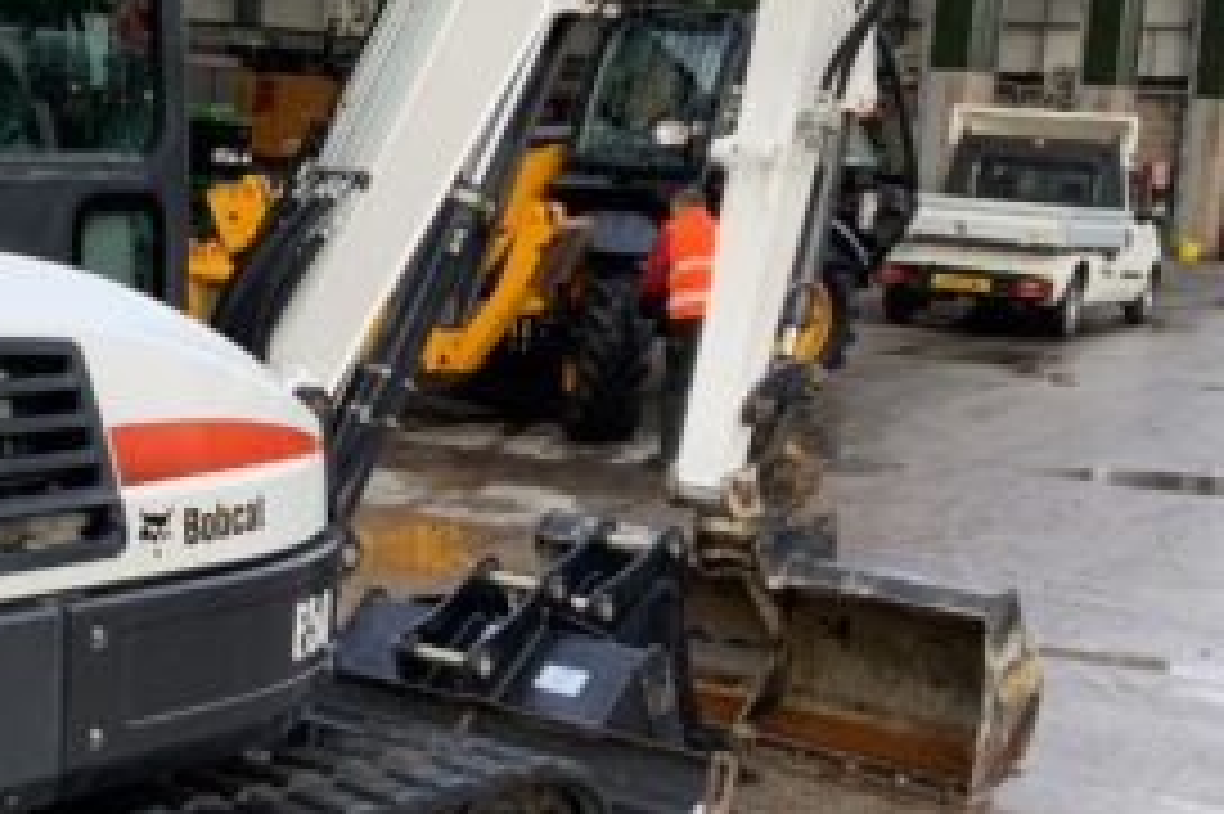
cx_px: 216
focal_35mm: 71
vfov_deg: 19.2
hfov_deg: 27.8
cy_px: 463
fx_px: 2412
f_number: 1.8
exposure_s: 1/122
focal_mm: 3
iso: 25
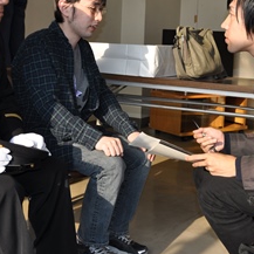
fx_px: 523
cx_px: 102
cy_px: 95
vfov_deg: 27.2
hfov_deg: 27.2
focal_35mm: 63
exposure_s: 1/200
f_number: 5
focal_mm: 24
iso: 200
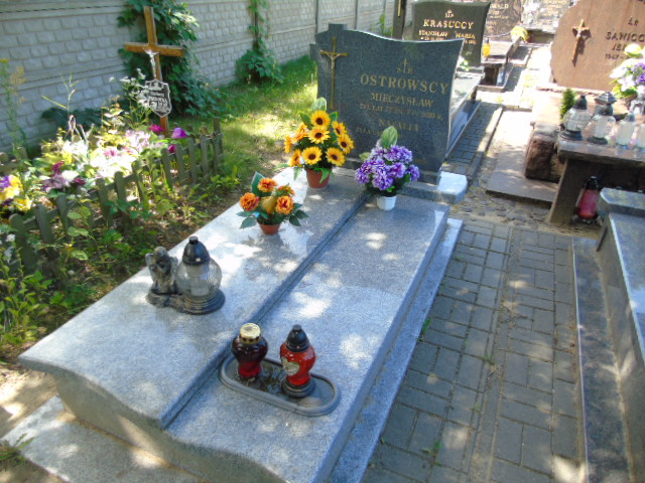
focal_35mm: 25
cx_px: 322
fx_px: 466
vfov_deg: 54.9
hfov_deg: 69.4
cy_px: 242
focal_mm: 4.4
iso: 80
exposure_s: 1/125
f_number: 3.4
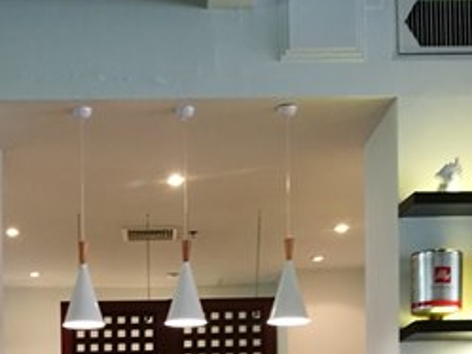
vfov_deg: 17.9
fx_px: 1064
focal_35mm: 78
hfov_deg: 24.9
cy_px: 437
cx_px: 152
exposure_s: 1/33.3
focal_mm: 4.5
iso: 200
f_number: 2.2
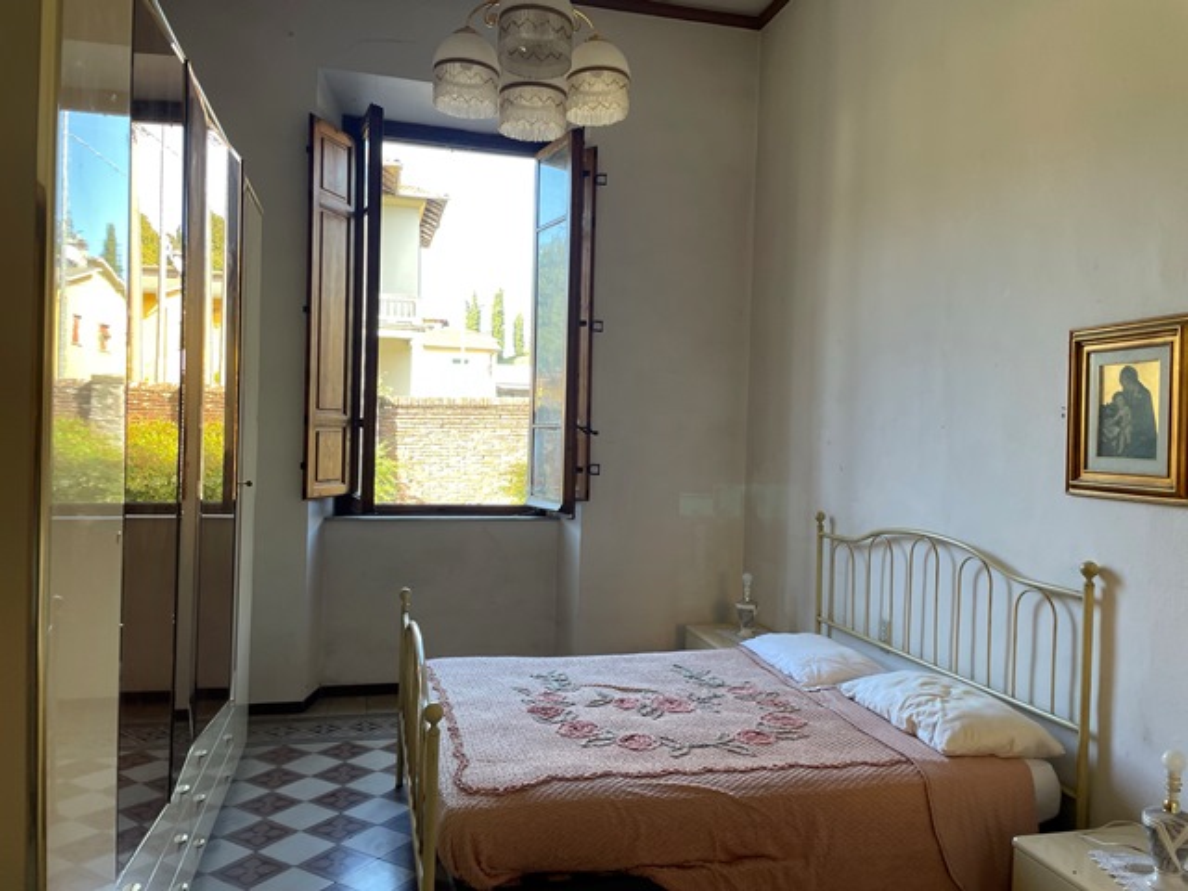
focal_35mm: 26
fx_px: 892
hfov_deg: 67.3
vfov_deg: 53.1
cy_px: 446
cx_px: 594
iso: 64
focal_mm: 4.2
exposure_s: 1/121
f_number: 1.6
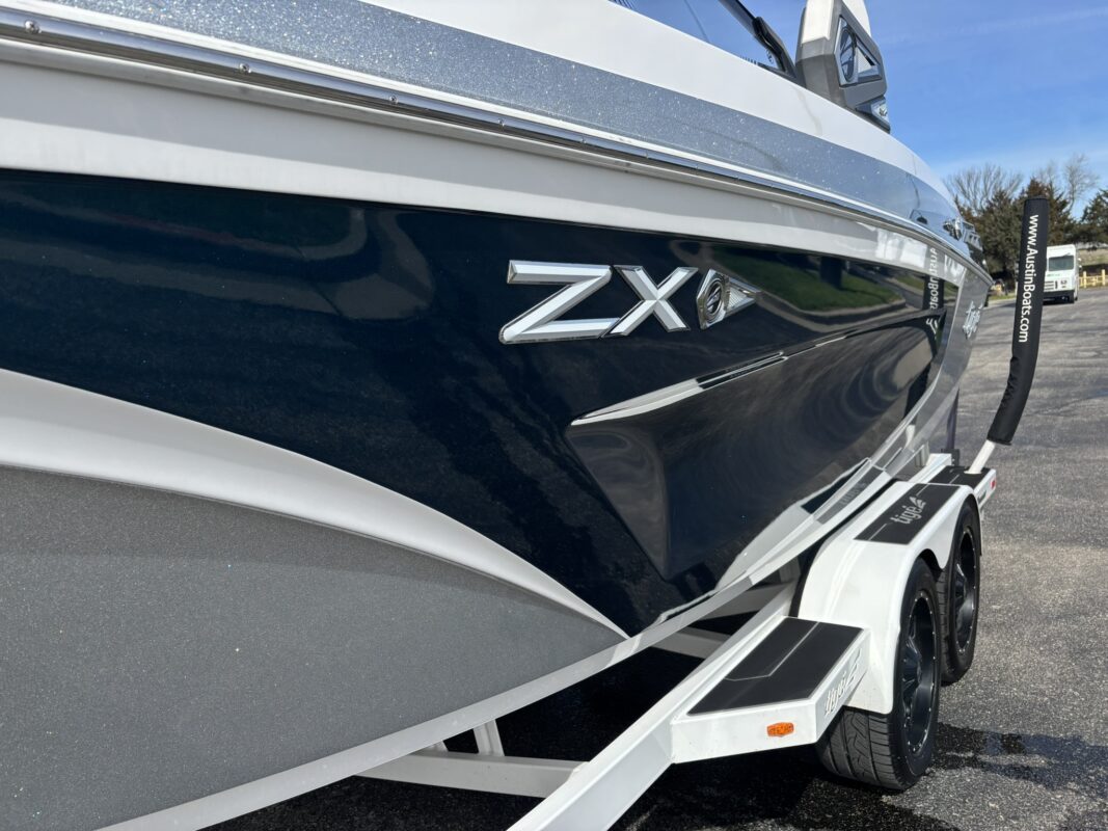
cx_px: 554
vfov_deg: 53.1
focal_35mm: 26
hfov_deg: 67.3
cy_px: 416
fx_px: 832
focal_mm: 5.96
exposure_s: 1/2571
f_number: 1.6
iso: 50
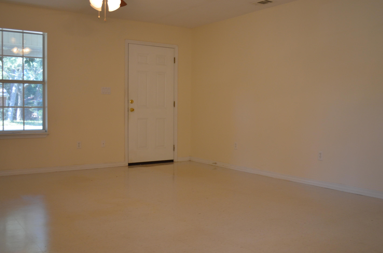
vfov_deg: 34.9
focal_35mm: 38
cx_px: 189
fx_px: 403
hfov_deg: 50.8
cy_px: 121
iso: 500
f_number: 4
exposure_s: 1/60
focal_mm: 24
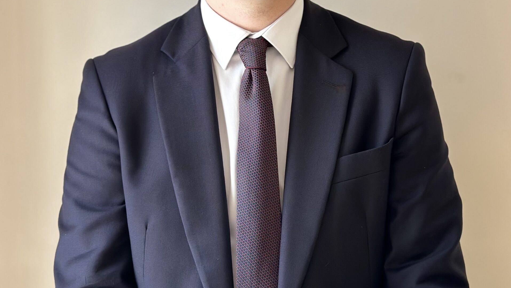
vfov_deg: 17.0
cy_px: 39
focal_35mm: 70
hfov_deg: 30.1
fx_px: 949
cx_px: 256
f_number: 1.78
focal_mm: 6.86
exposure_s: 1/121
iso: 80
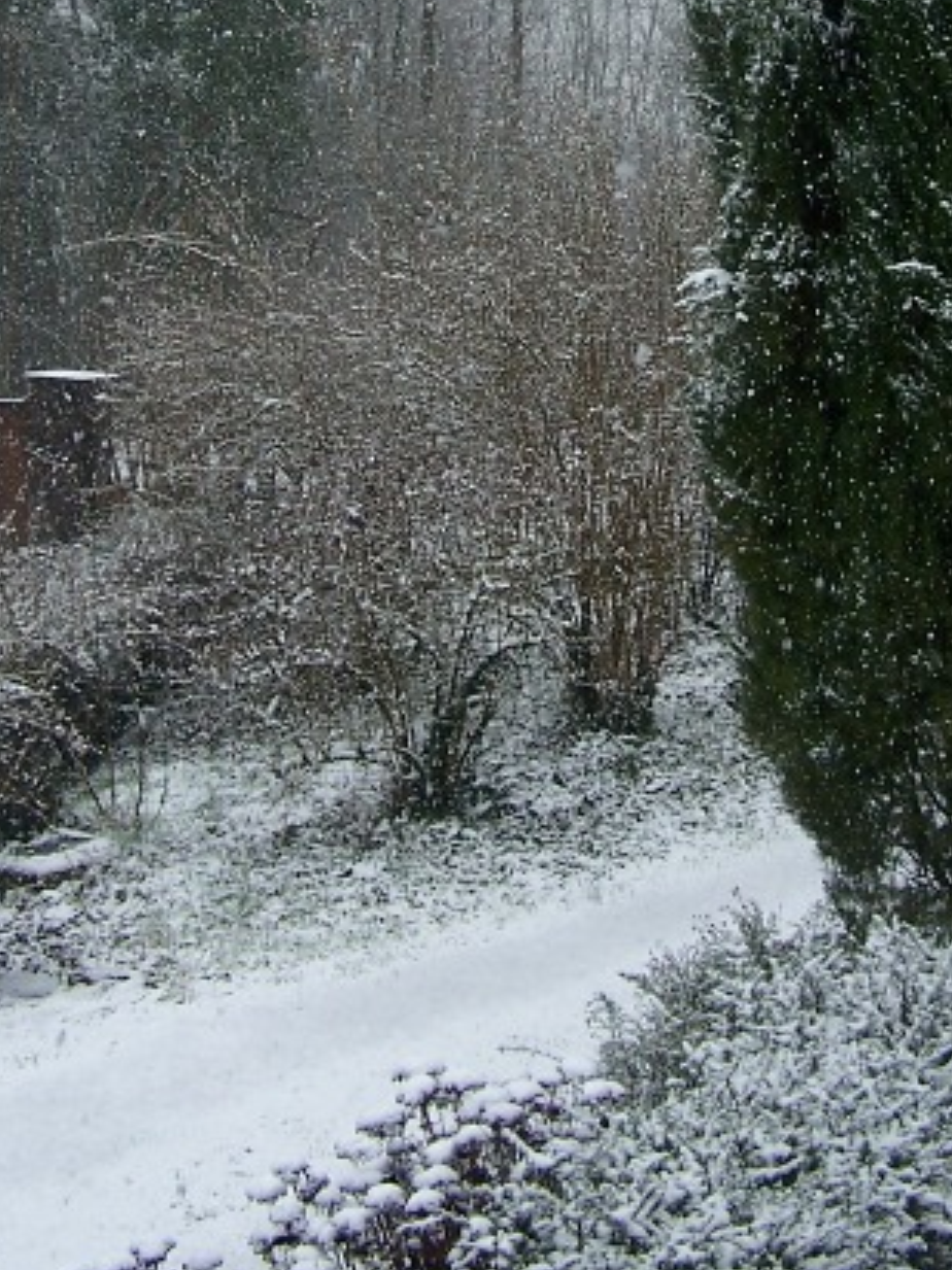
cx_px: 513
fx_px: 2715
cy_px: 247
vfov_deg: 25.9
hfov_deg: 19.9
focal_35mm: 74
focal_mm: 6.3
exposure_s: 1/500
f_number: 2.8
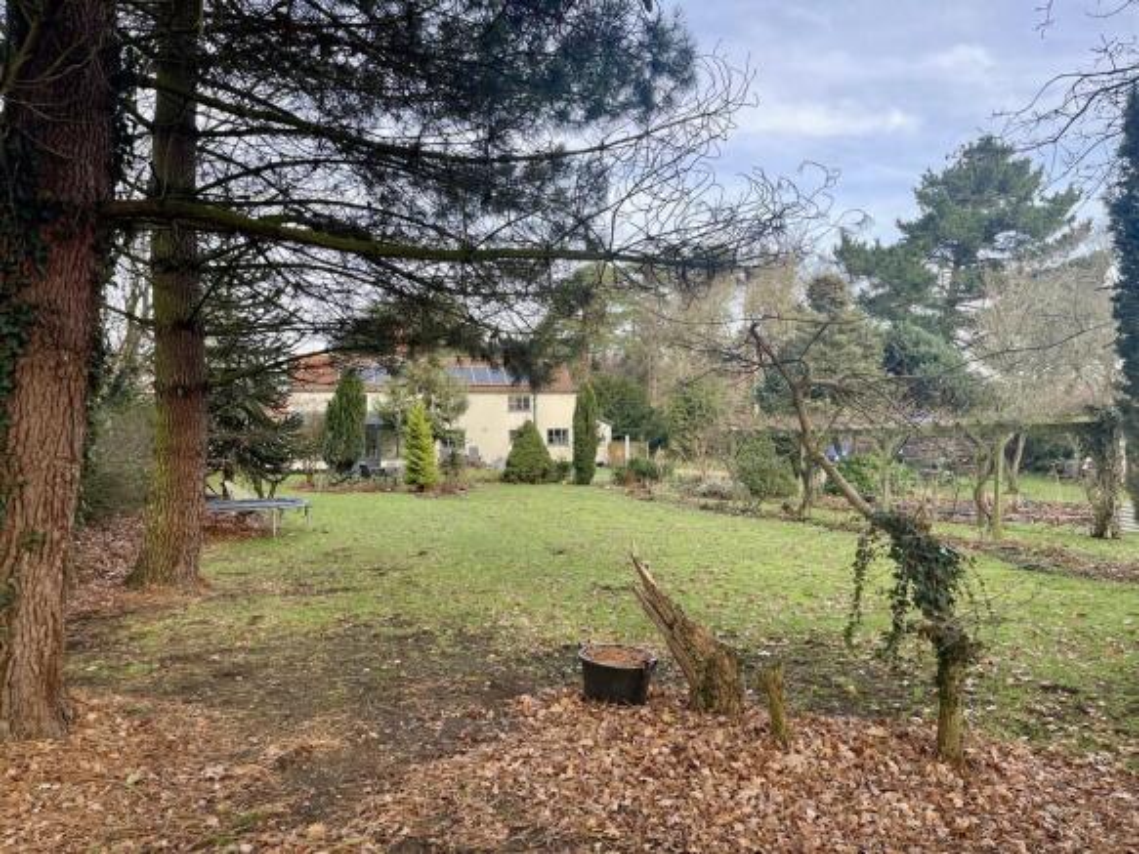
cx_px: 570
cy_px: 427
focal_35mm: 25
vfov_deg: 54.9
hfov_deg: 69.4
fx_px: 822
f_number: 1.6
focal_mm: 5.1
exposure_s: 1/292
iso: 32
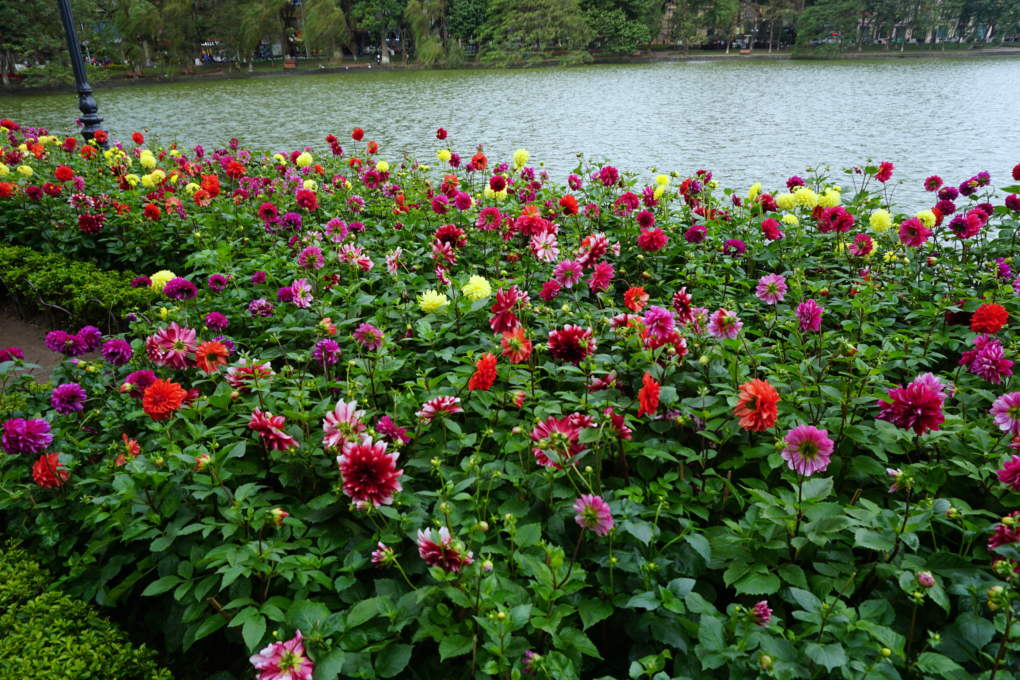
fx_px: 680
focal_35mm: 24
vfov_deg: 53.1
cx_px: 510
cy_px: 340
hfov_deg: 73.7
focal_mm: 16
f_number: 5.6
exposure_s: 1/60
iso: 100
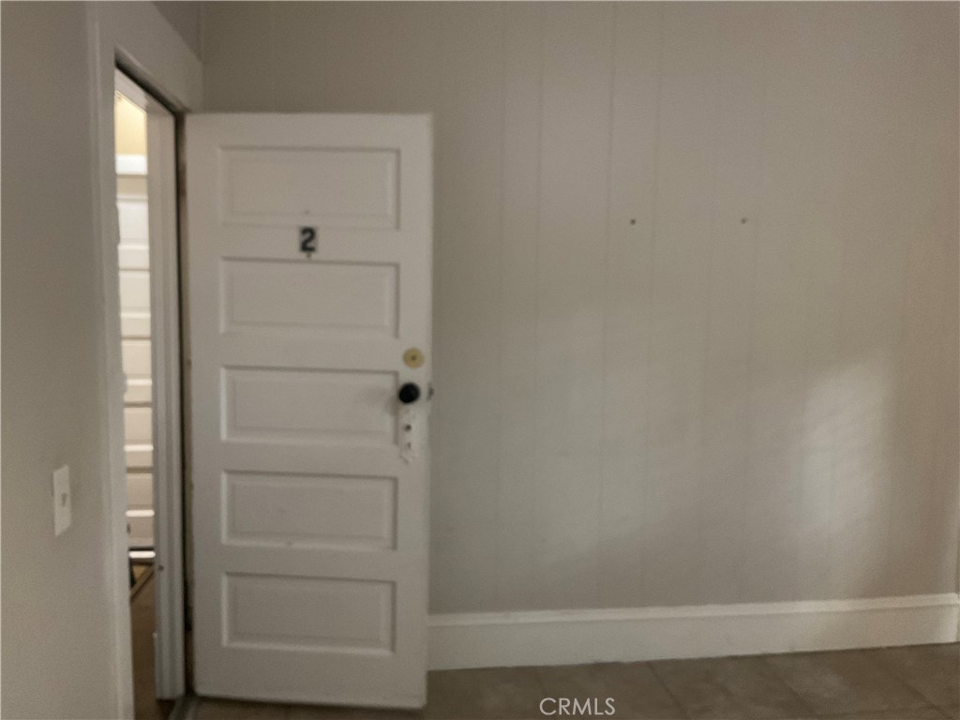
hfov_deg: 61.7
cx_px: 480
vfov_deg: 48.2
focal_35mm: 29
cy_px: 360
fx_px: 804
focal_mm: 3
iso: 320
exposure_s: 1/30
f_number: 1.8
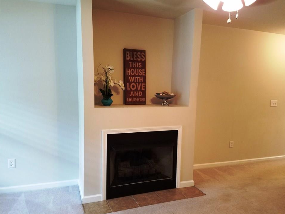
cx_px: 153
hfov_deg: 63.4
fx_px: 231
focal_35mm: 28
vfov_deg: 49.7
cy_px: 110
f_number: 1.7
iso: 160
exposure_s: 1/24
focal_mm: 4.2
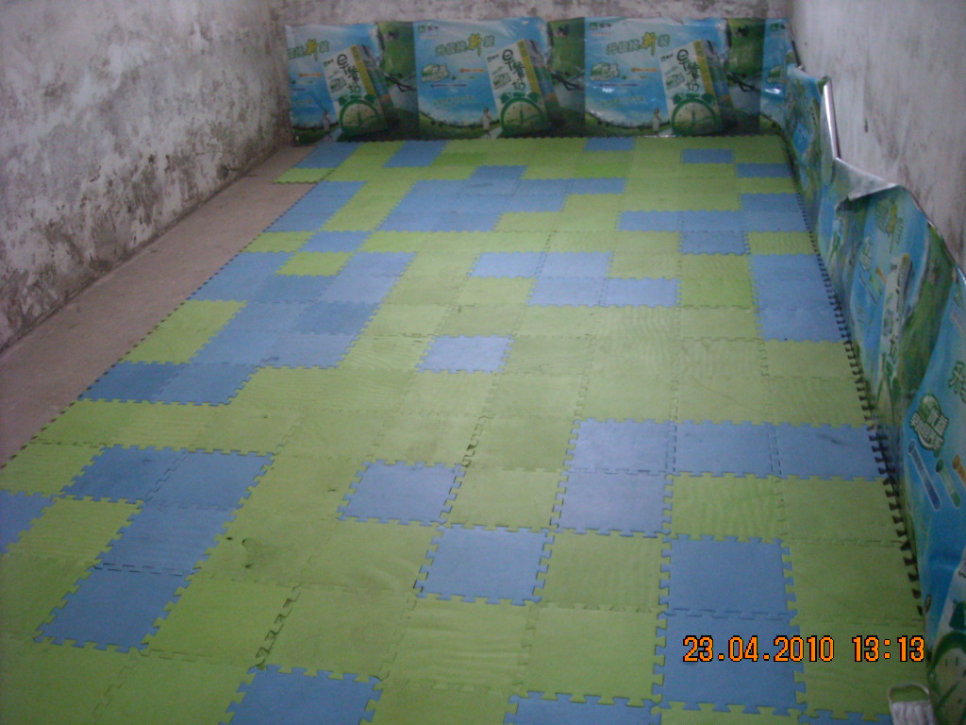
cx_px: 483
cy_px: 362
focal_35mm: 35
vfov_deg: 40.7
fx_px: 977
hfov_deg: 52.6
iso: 400
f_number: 2.8
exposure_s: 1/44
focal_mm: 5.7
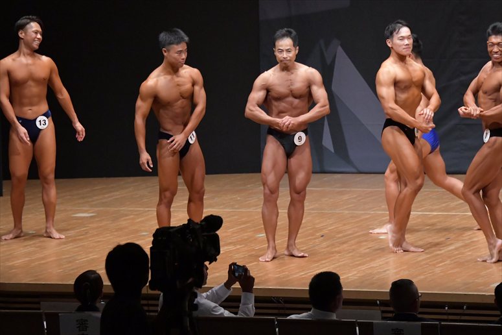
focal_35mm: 217
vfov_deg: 6.3
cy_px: 168
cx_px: 251
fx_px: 3025
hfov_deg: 9.5
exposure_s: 1/400
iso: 8000
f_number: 5.6
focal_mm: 145
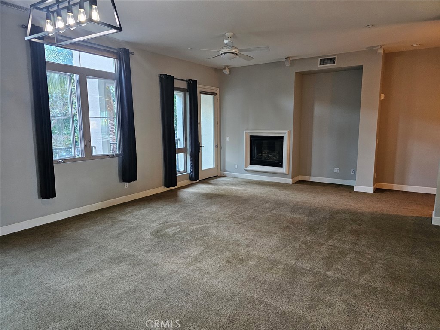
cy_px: 165
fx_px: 292
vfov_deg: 58.9
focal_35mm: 23
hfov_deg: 73.9
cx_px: 220
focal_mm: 6.3
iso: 800
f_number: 1.7
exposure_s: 1/60
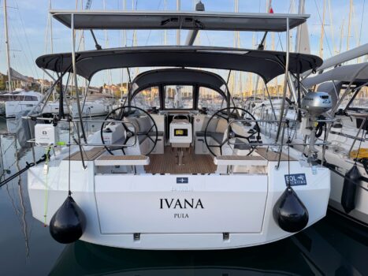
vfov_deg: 56.8
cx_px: 184
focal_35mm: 24
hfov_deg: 71.6
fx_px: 255
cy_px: 138
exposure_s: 1/864
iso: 80
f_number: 1.78
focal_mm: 6.86
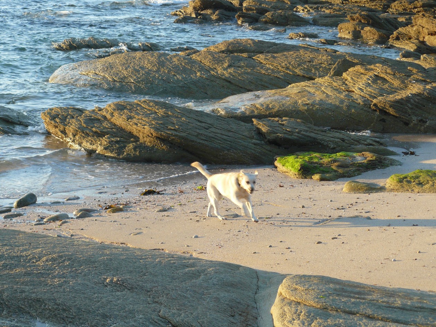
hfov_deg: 18.9
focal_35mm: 104
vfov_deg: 14.2
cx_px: 218
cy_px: 164
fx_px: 1310
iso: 100
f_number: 4
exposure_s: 1/100
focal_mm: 17.3
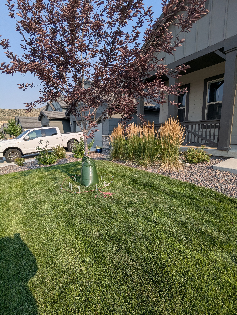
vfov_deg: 94.4
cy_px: 158
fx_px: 146
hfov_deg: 78.2
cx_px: 118
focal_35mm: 16
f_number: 2.2
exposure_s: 1/1499
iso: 48
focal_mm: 2.35
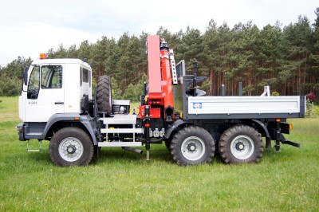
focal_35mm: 36
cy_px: 106
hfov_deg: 53.2
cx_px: 160
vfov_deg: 36.8
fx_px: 319
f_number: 4
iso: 100
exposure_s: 1/320
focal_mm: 24
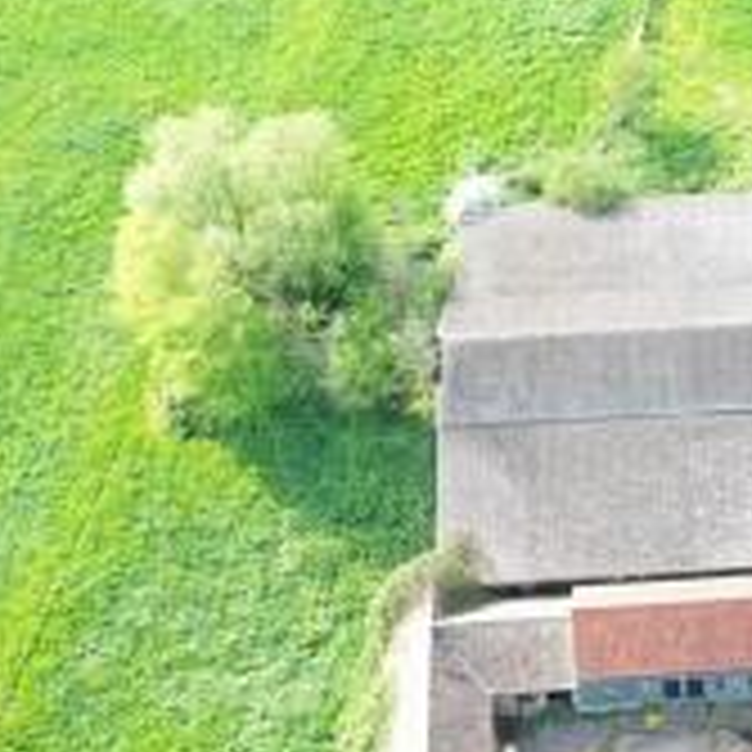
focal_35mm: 68
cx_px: 815
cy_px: 579
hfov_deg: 23.8
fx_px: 1671
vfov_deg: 25.0
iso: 100
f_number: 4
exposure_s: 1/100
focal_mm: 10.26
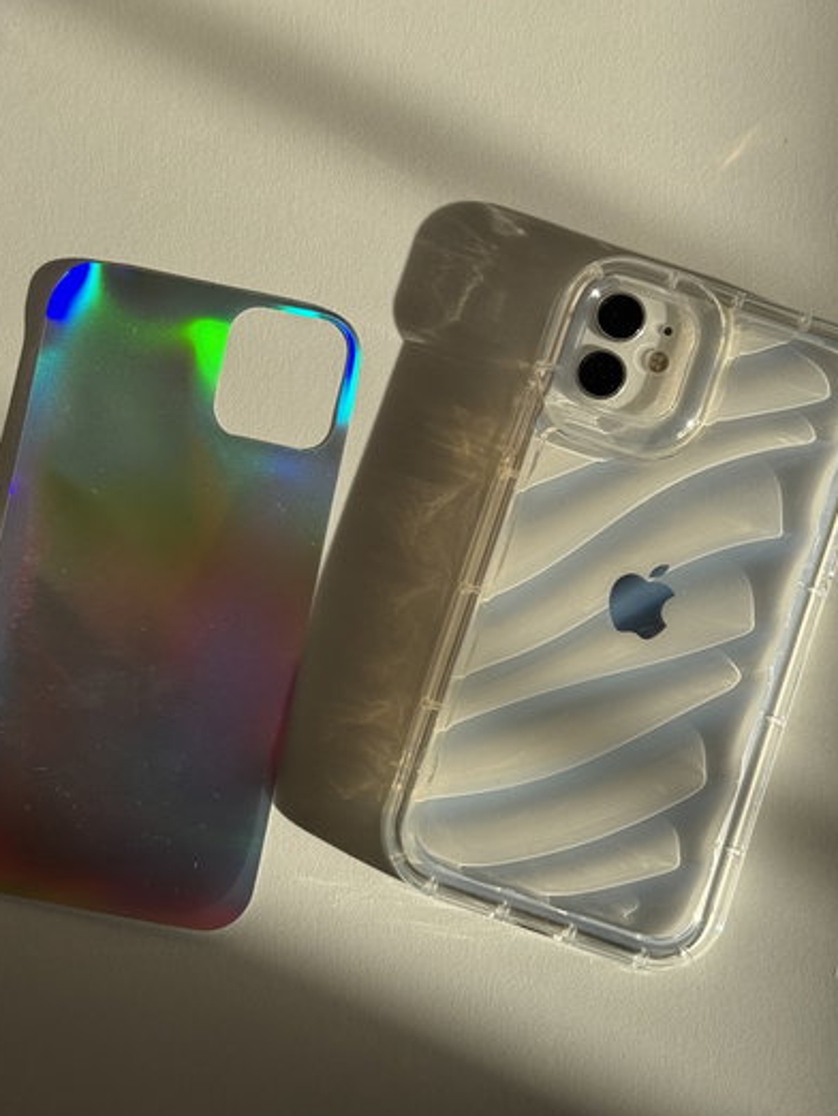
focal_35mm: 49
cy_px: 568
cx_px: 415
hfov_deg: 29.7
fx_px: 1580
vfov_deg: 38.9
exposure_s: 1/2513
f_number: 1.78
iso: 64
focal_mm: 6.76
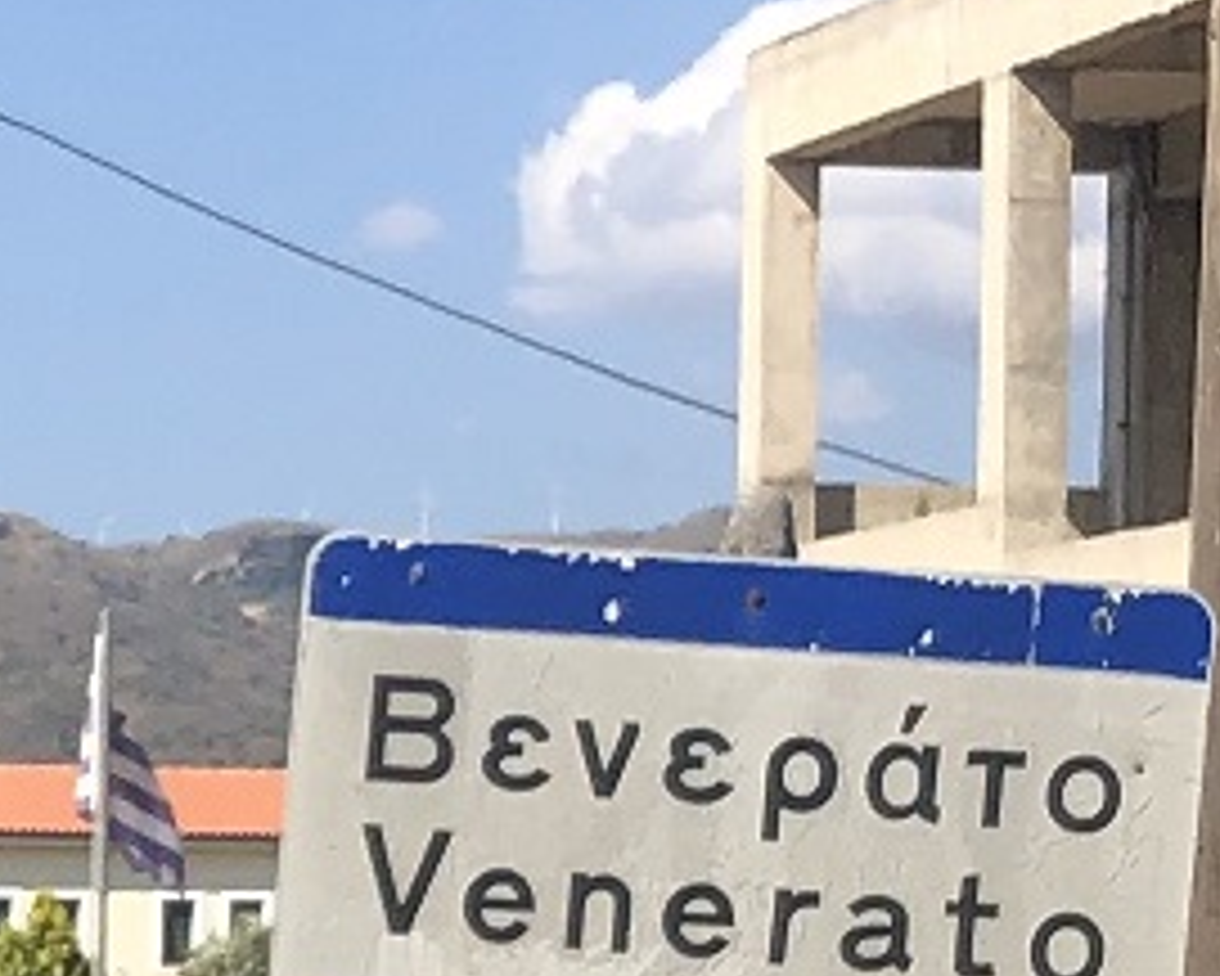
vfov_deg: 7.5
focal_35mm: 203
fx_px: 7332
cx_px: -653
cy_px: 1300
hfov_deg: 9.2
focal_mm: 4
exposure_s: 1/2088
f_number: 1.8
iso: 20
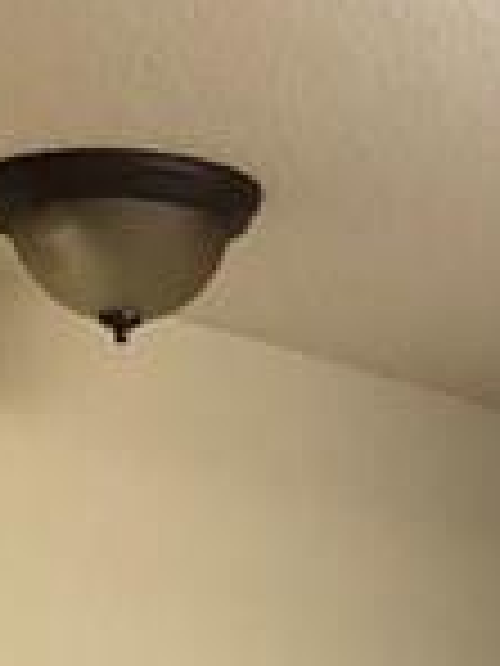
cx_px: 770
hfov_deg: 7.5
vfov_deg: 8.9
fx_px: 3736
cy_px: 1746
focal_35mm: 194
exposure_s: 1/24
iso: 40
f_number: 1.8
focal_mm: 4
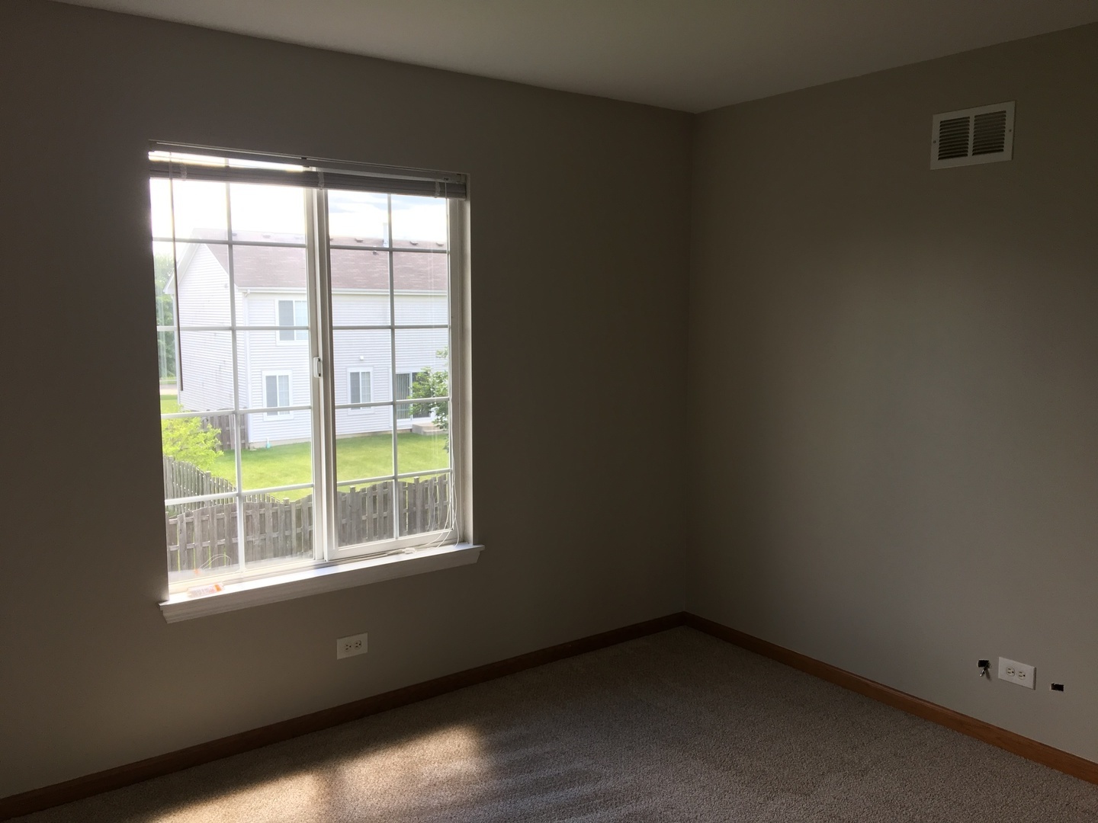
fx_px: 920
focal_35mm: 29
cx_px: 549
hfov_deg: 61.7
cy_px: 412
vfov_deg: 48.2
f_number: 2.2
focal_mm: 4.15
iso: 32
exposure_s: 1/120
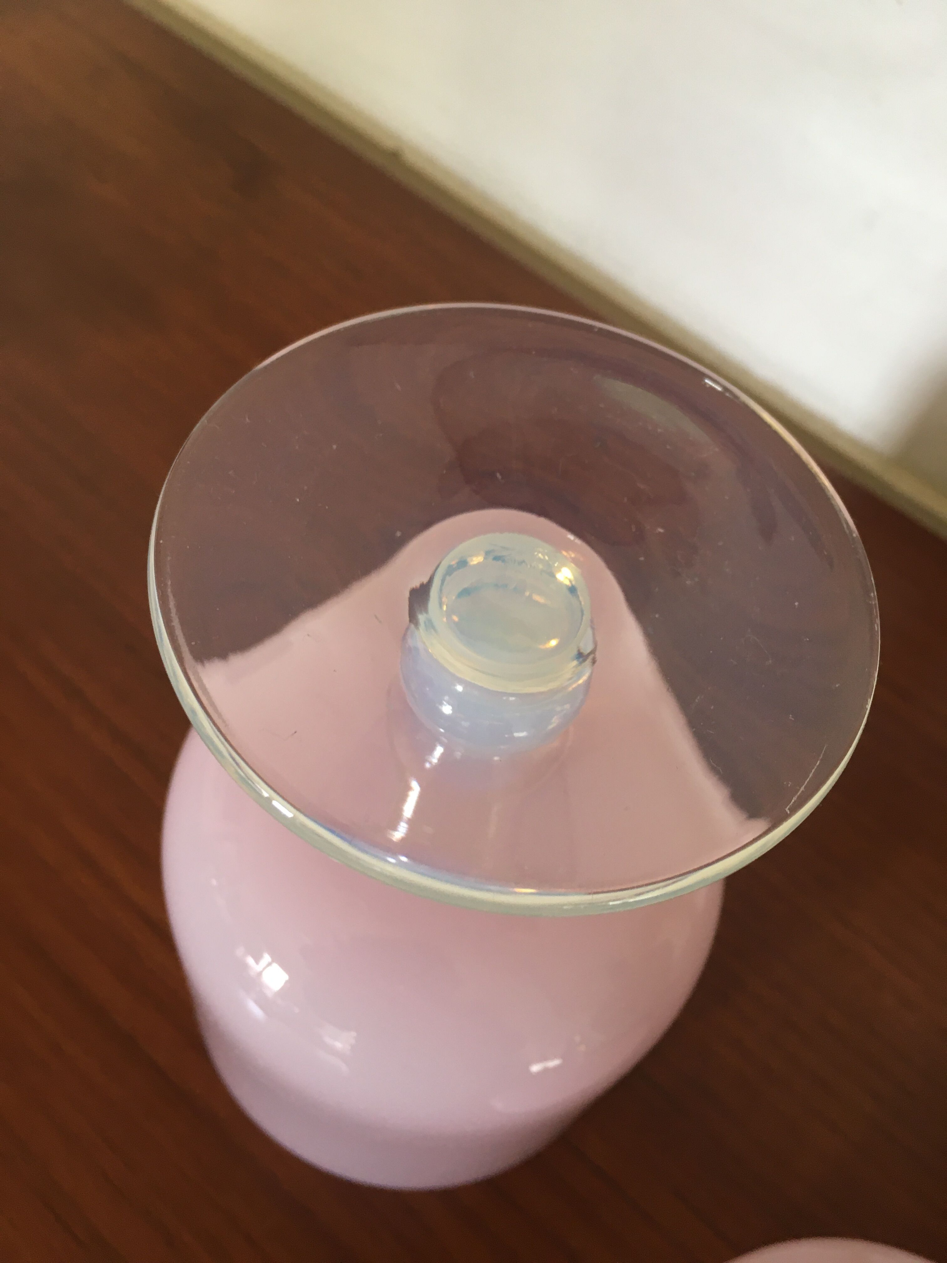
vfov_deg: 61.7
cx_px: 474
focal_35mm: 29
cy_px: 632
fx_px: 1058
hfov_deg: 48.2
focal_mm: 4.15
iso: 100
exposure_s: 1/33
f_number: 2.2
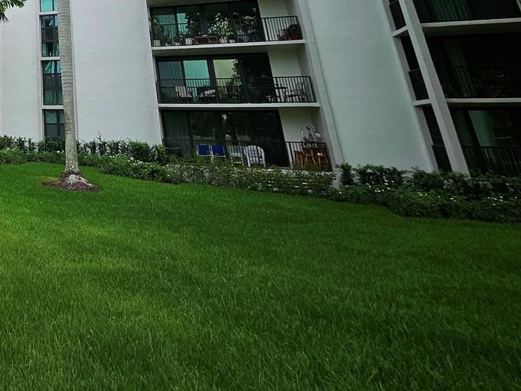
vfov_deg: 40.8
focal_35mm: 29
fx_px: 437
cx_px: -28
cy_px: -18
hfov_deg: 47.8
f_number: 2.2
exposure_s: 1/1533
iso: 32
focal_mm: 1.74
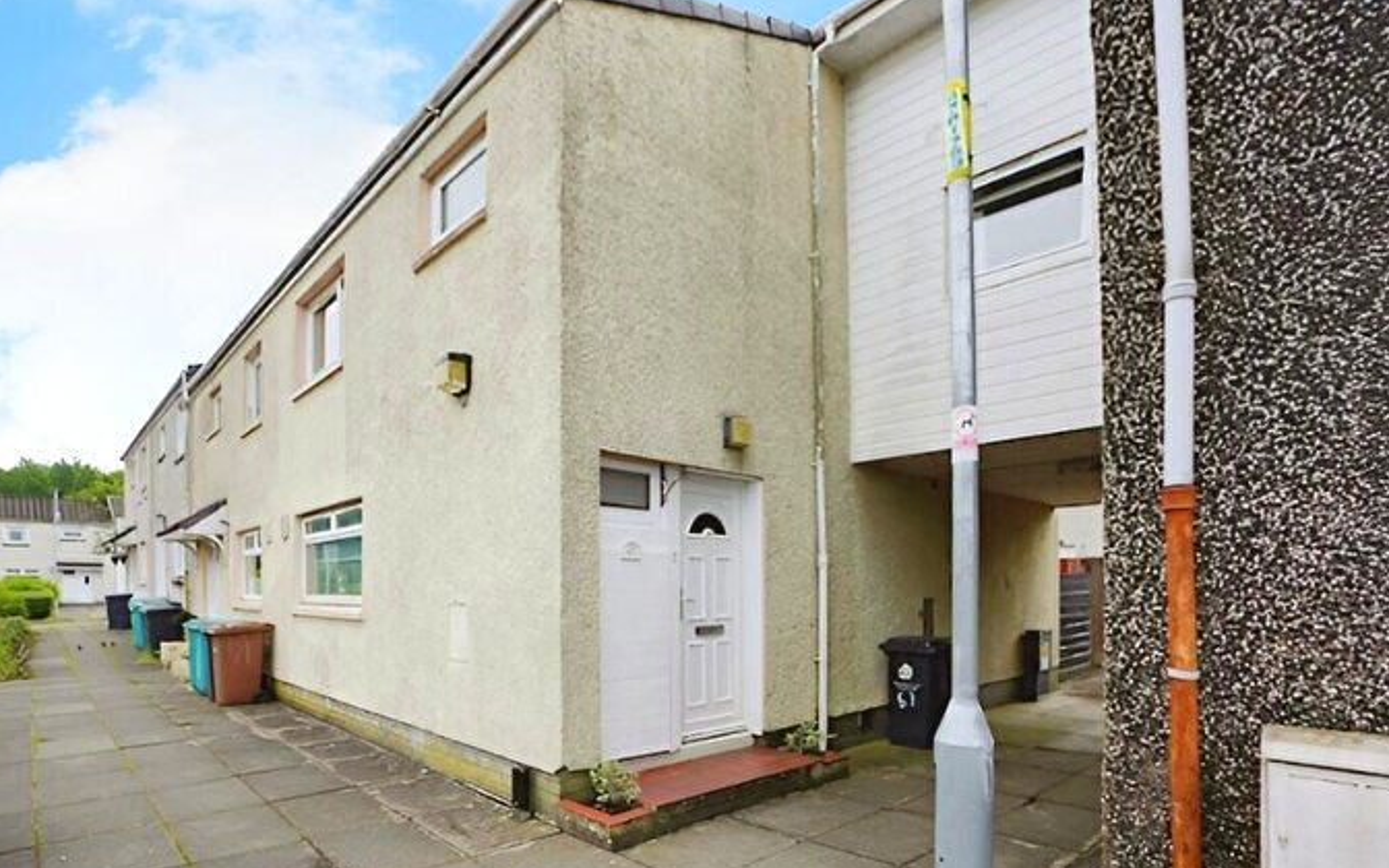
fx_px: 644
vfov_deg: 68.0
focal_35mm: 17
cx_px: 672
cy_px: 436
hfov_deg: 94.3
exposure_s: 1/125
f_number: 8
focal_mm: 16
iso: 100
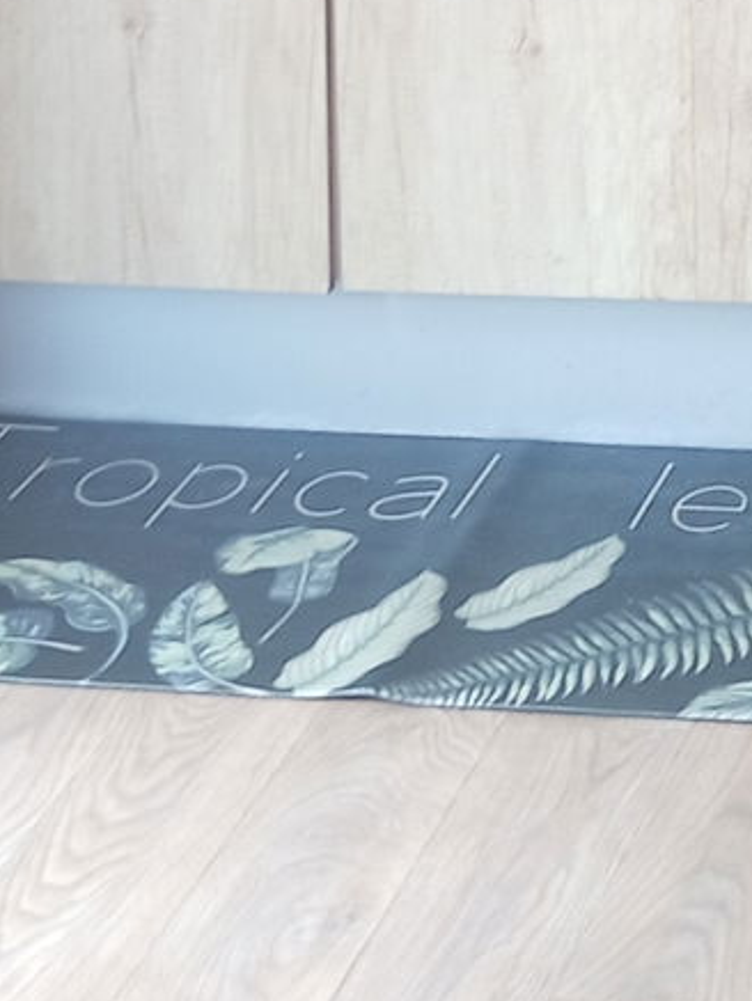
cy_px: -923
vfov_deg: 13.2
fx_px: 3822
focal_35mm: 132
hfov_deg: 10.6
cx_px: 1318
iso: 222
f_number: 1.8
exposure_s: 1/30
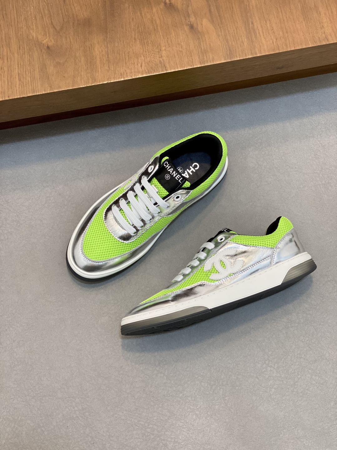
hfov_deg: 28.0
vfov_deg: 36.8
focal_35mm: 52
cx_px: 168
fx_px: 675
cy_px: 225
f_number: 2
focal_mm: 6
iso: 125
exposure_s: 1/100
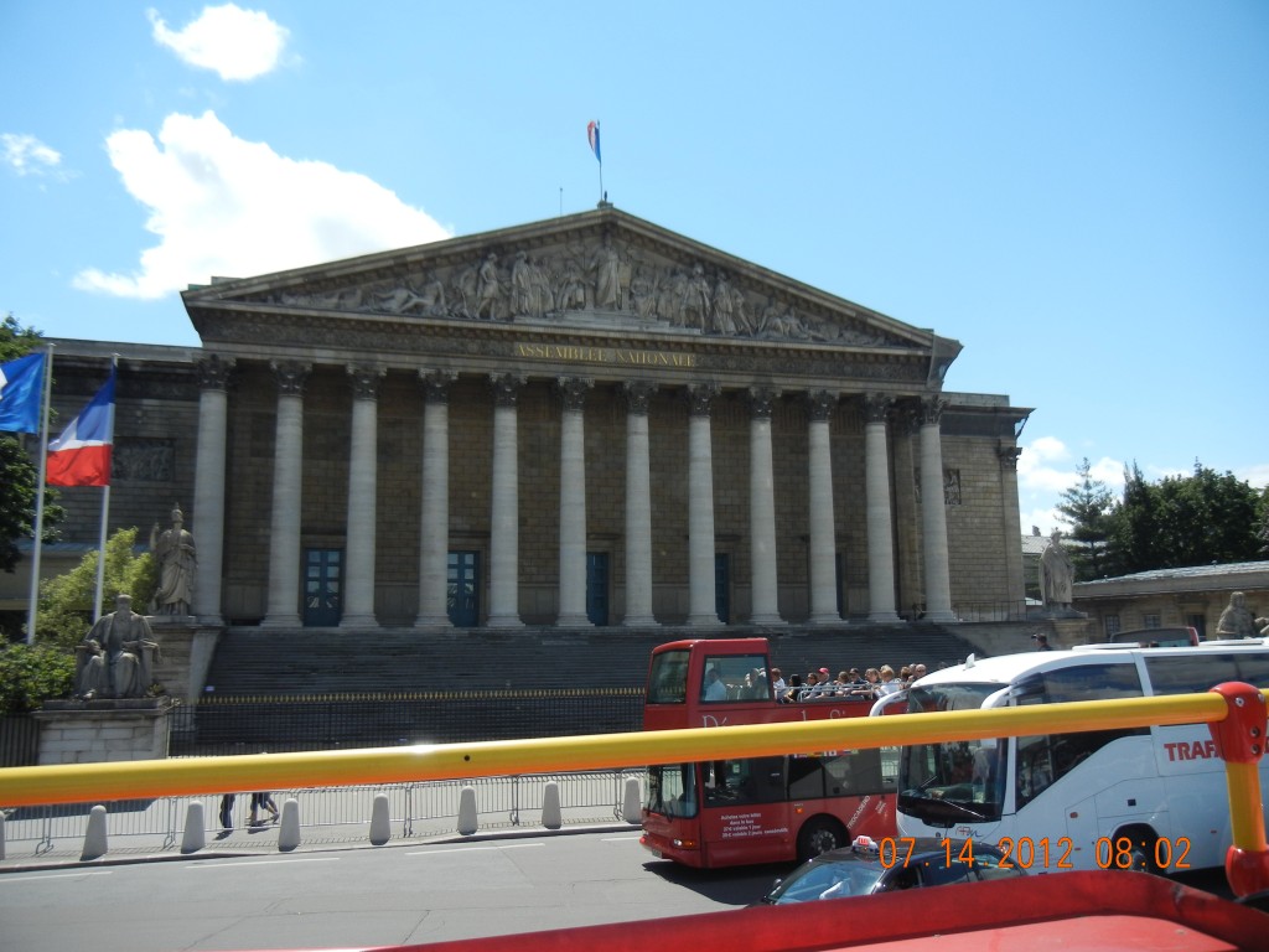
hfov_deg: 60.0
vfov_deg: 46.8
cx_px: 634
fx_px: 1100
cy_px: 476
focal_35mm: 30
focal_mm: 5.4
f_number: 7
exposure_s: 1/341
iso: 160
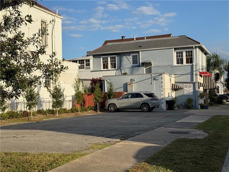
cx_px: 114
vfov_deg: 30.3
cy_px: 86
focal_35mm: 48
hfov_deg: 39.7
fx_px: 318
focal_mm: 6.76
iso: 64
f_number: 1.78
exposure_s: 1/5208
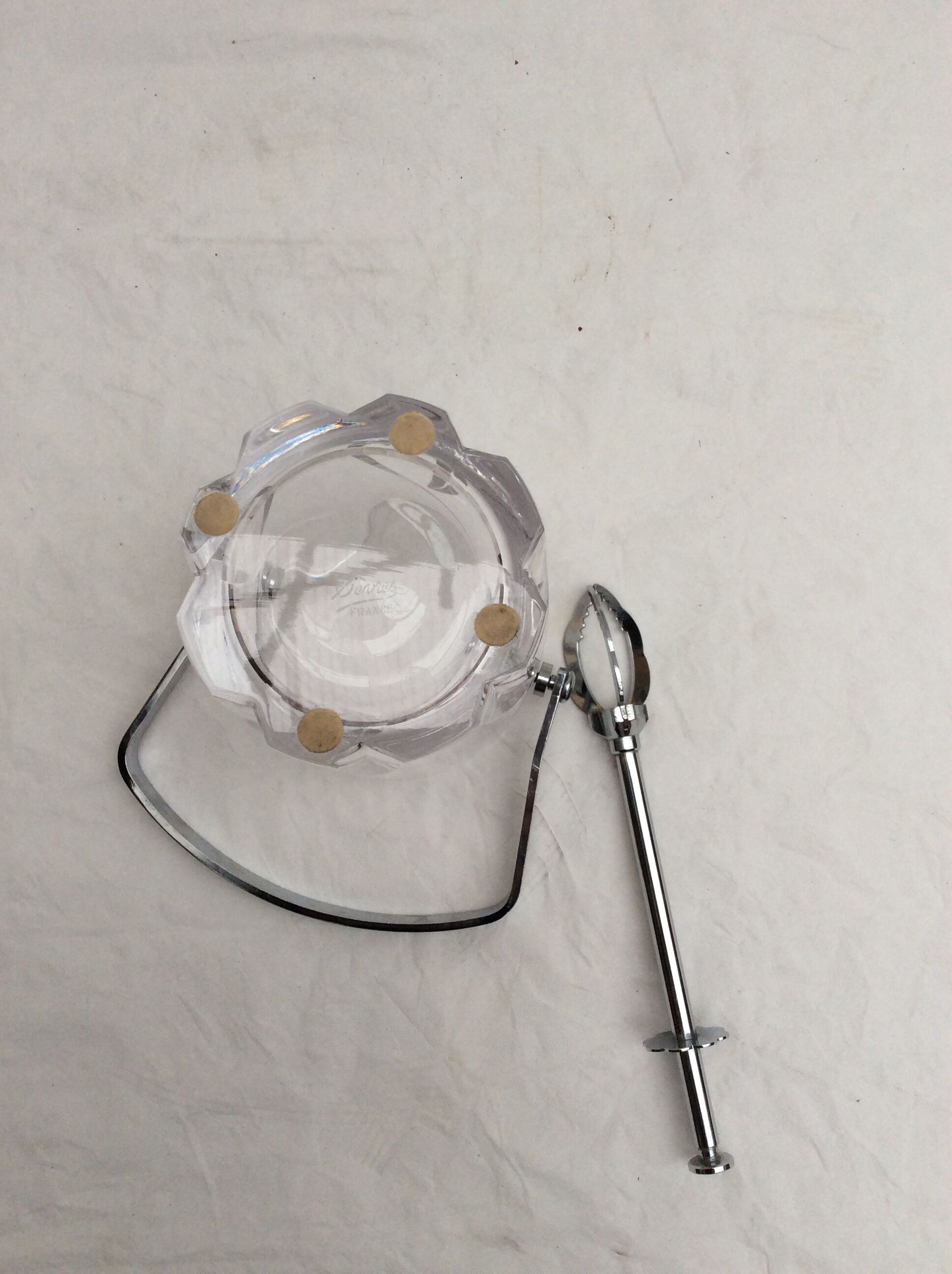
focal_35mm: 32
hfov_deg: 44.1
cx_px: 476
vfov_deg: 56.9
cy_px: 637
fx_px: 1177
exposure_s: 1/100
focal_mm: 3.3
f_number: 2.4
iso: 50
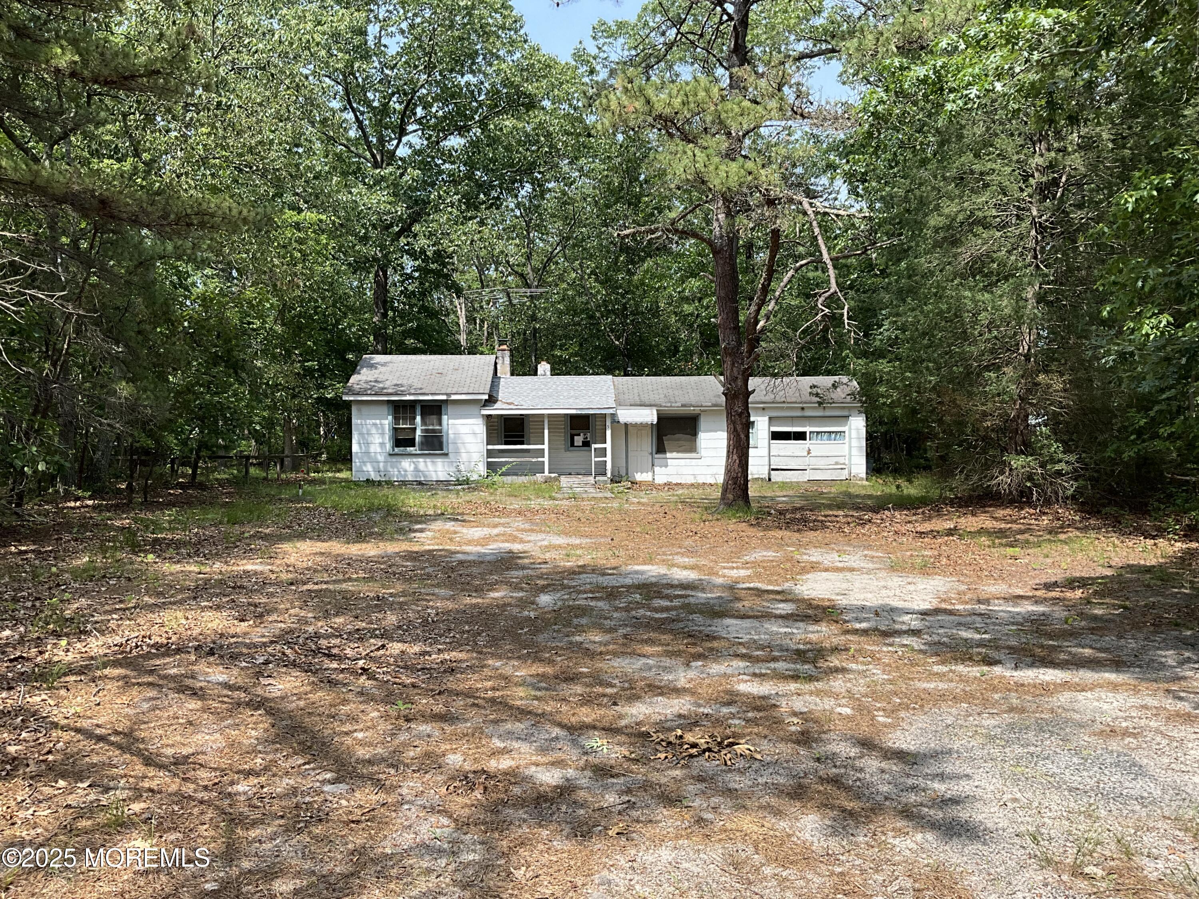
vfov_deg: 48.2
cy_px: 450
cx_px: 600
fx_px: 1004
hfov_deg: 61.7
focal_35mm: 29
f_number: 1.8
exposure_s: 1/700
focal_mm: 3
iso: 25
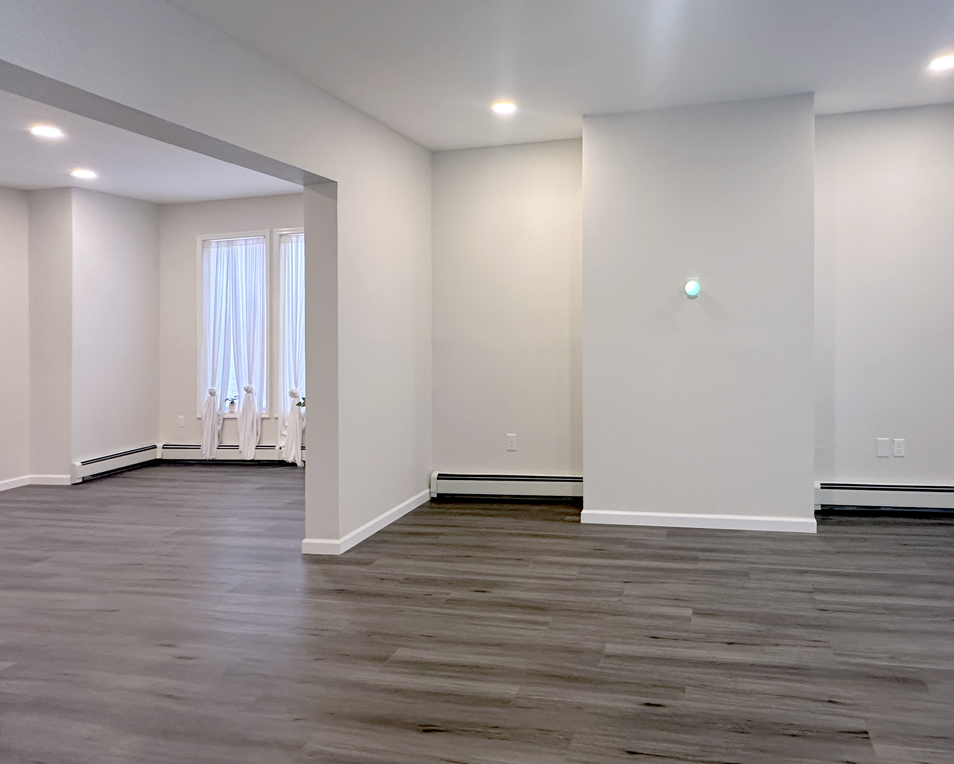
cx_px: 612
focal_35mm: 20
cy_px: 474
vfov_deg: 67.1
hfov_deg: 78.5
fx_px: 565
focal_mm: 2.22
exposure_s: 1/60
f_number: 2.2
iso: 160
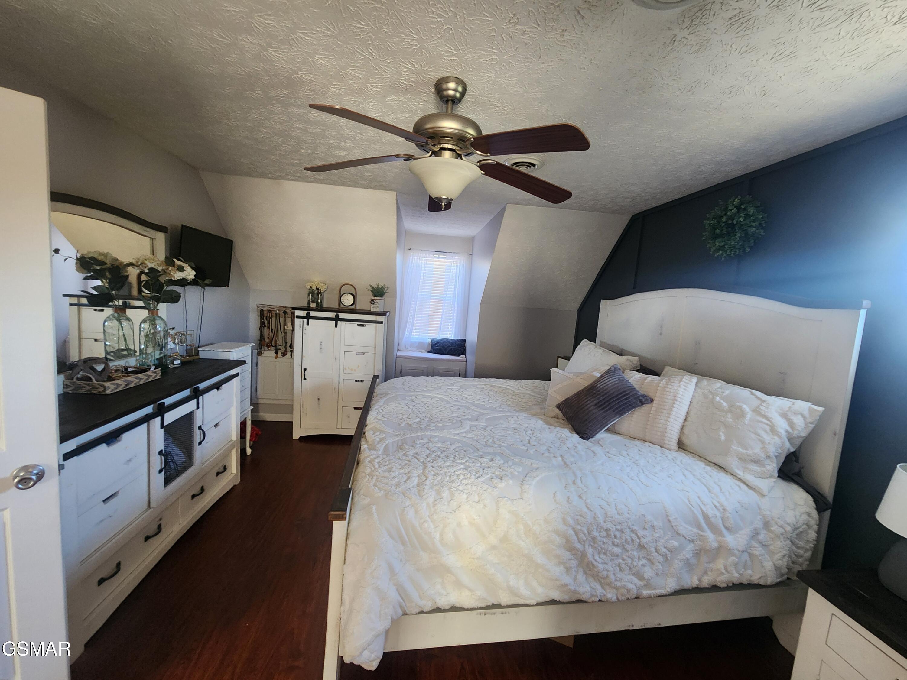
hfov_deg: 106.2
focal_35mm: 13
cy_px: 340
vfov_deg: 89.9
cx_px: 454
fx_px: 341
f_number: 2.2
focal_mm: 2.2
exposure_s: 1/30
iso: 320
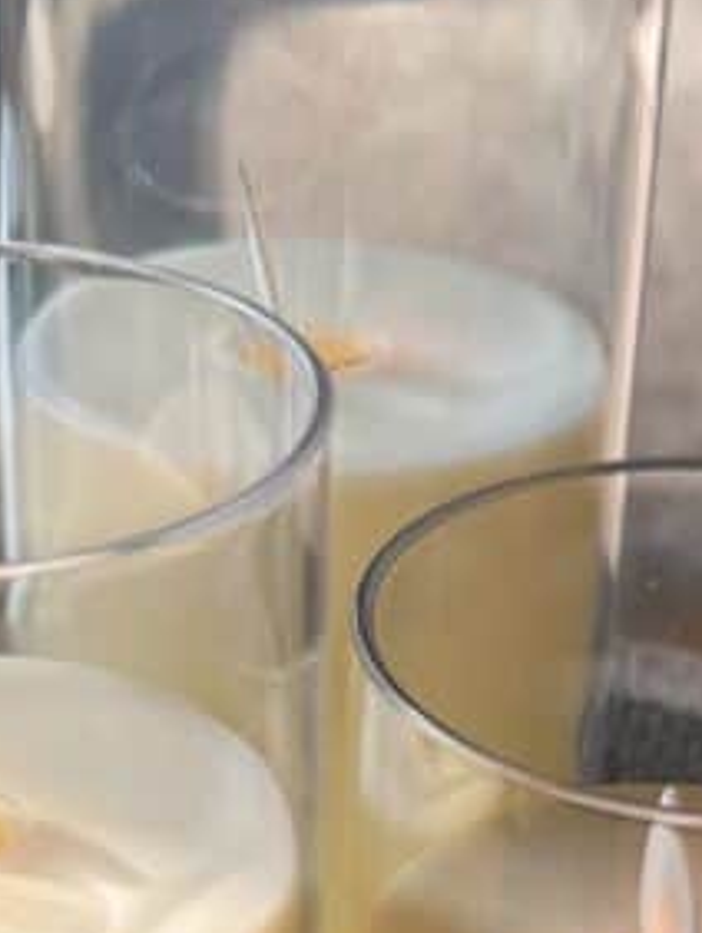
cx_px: 291
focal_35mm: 87
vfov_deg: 21.1
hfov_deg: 17.0
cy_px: 1085
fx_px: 2349
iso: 80
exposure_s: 1/370
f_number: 1.78
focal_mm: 6.76
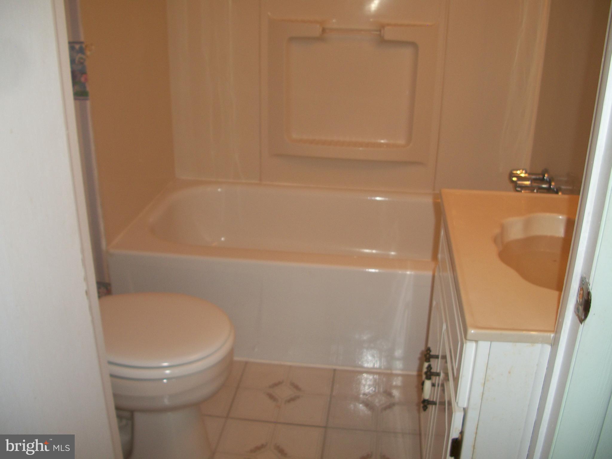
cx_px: 306
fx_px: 619
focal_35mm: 35
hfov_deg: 52.6
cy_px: 230
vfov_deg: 40.7
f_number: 3.1
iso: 80
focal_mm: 6.3
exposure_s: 1/30
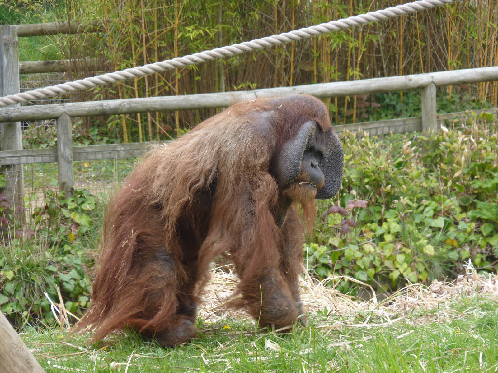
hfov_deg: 6.6
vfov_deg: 5.0
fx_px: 4302
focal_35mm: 299
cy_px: 186
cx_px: 249
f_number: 4
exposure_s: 1/125
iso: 80
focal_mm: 53.2
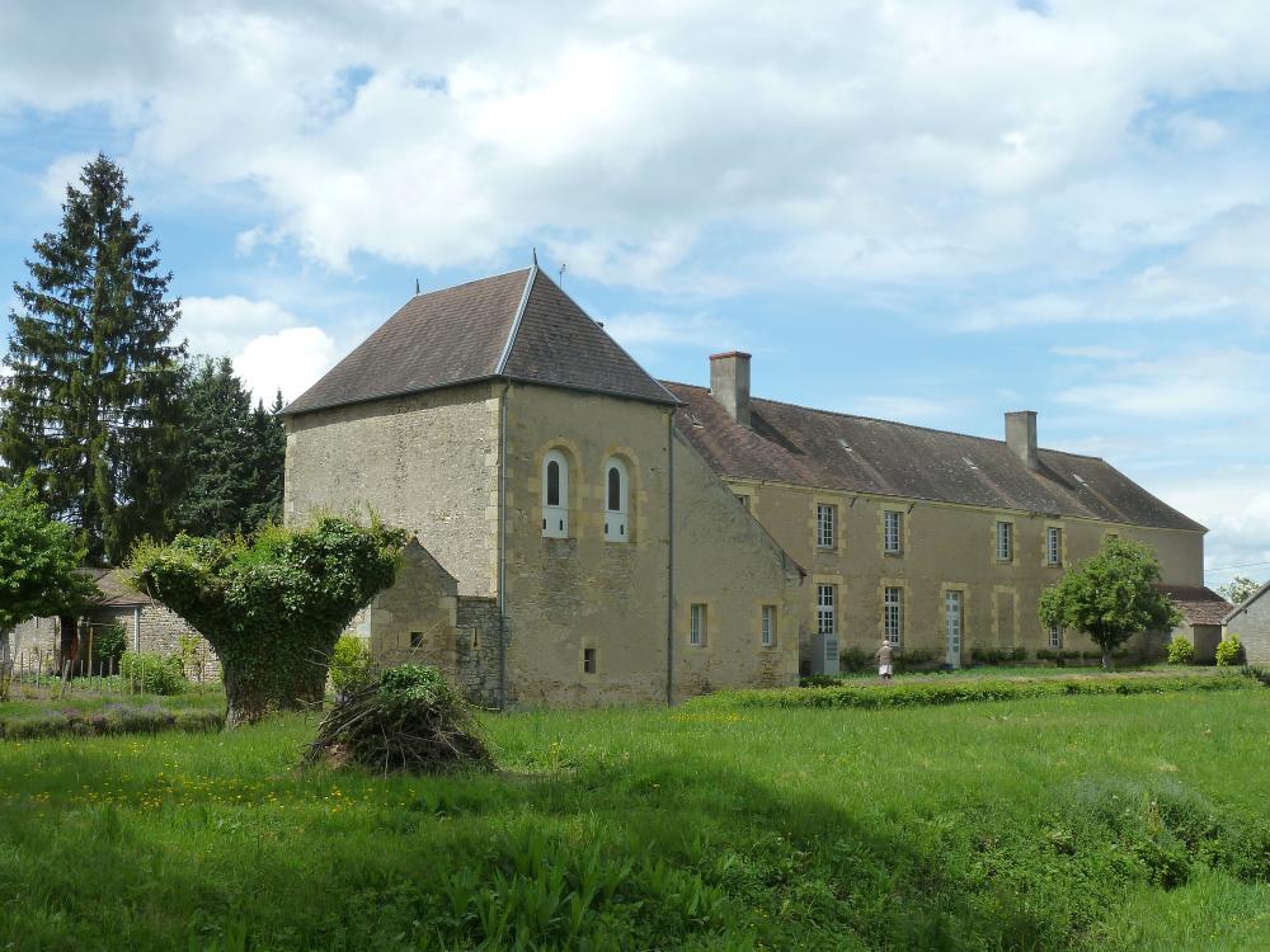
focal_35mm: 44
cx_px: 635
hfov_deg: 42.9
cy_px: 476
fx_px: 1614
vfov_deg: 32.9
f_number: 4.5
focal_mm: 7.3
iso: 125
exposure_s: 1/400
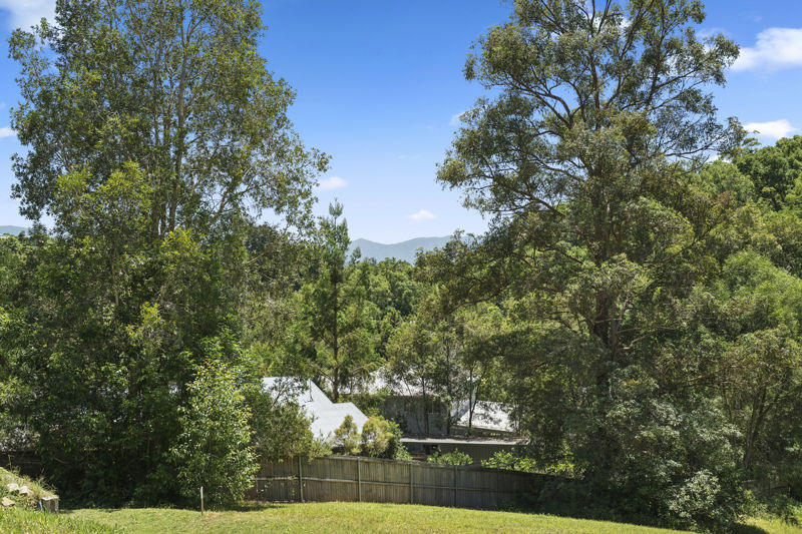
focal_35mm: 34
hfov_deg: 55.1
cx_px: 401
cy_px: 267
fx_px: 768
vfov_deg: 38.3
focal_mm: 34.5
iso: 400
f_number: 9
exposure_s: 1/500
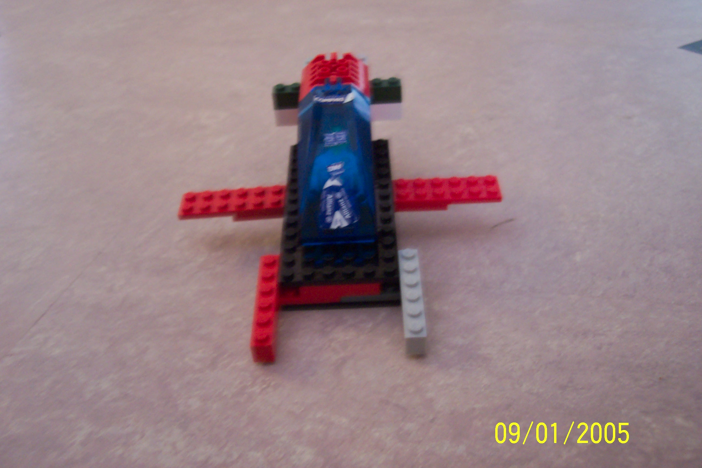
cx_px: 351
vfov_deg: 35.1
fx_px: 741
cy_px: 234
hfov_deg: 50.7
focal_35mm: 38
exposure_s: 1/8
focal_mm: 8
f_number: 2.8
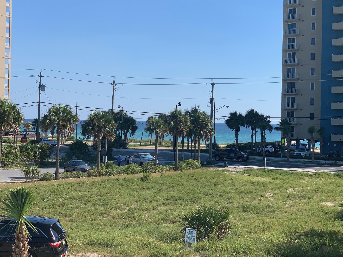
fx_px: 614
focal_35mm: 62
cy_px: 110
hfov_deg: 31.2
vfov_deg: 23.6
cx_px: 148
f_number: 2.4
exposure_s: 1/1261
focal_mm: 6
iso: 16
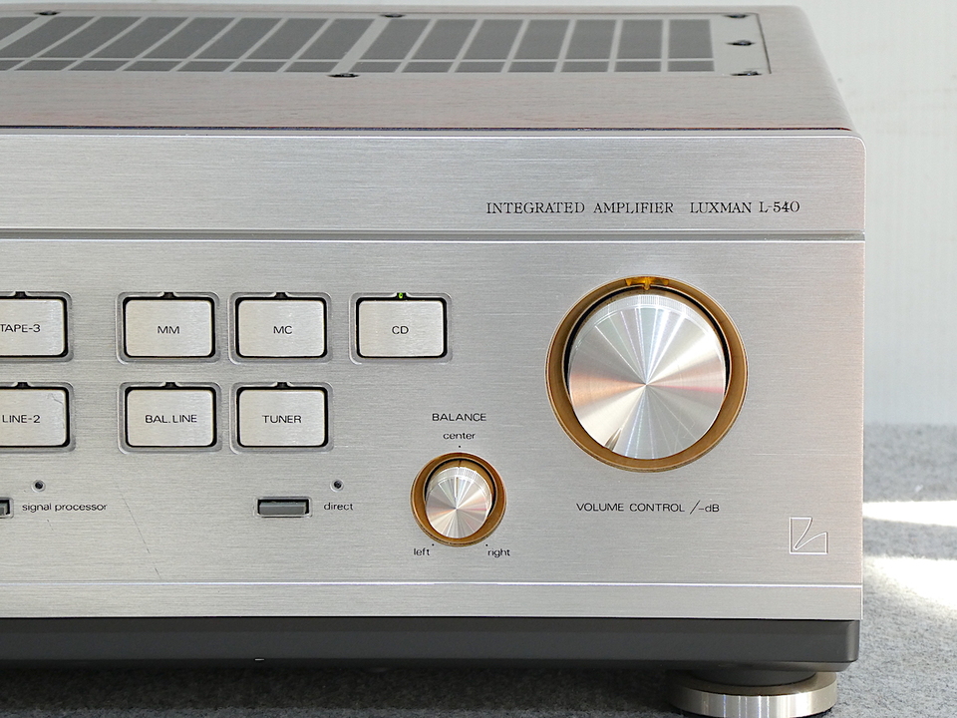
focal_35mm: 135
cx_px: 478
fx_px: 3732
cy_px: 359
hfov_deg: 14.6
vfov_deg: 11.0
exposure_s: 1/15
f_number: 5.3
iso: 200
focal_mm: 24.2
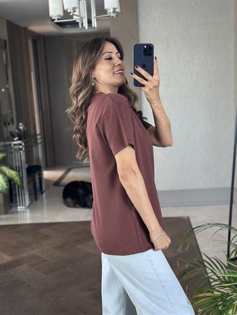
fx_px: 438
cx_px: 118
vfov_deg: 39.6
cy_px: 158
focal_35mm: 48
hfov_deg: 30.3
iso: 160
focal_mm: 6.86
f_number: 1.78
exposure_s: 1/60
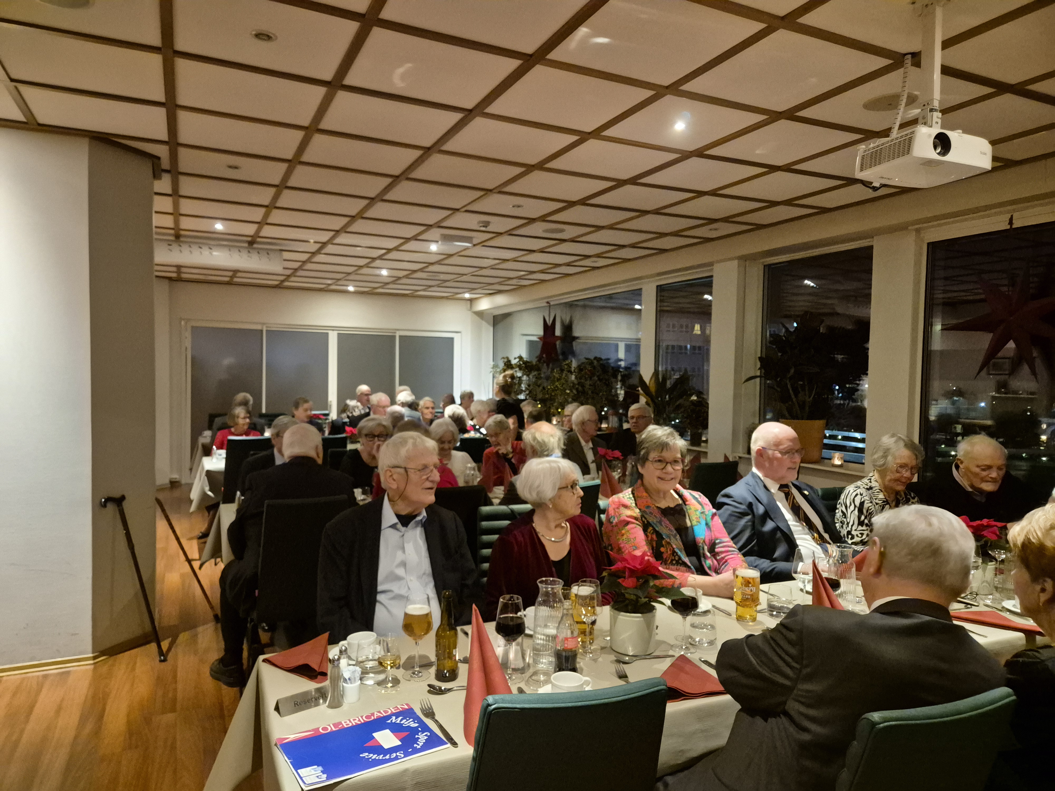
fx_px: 701
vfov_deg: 58.9
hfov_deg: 73.9
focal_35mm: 23
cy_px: 396
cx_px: 528
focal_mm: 5.4
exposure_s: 1/100
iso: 2500
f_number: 1.8
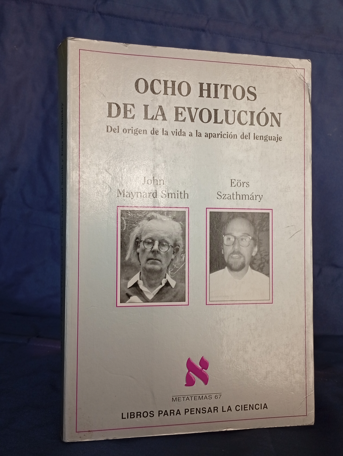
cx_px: 172
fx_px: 567
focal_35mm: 43
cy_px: 228
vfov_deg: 43.8
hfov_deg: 33.7
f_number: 1.8
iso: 86
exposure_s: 1/50
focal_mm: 3.98
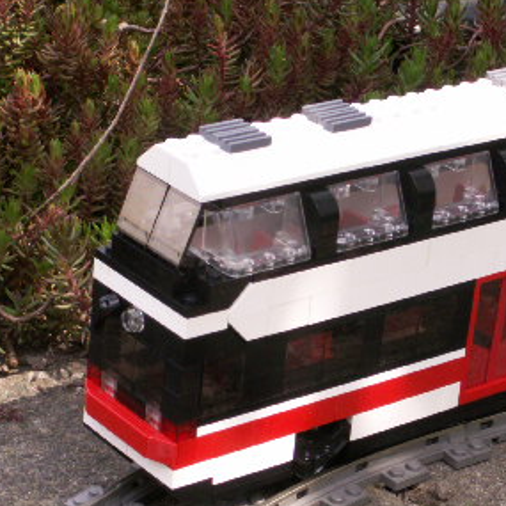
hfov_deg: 14.1
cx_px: 375
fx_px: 2034
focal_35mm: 123
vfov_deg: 14.2
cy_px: 273
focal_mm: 10.28
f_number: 4.5
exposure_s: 1/125
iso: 50
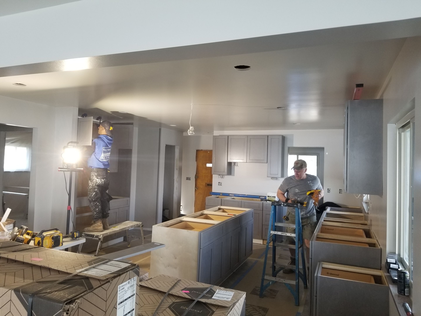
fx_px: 316
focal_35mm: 26
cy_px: 158
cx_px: 210
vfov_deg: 53.1
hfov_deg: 67.3
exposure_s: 1/60
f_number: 1.7
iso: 100
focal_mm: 4.25
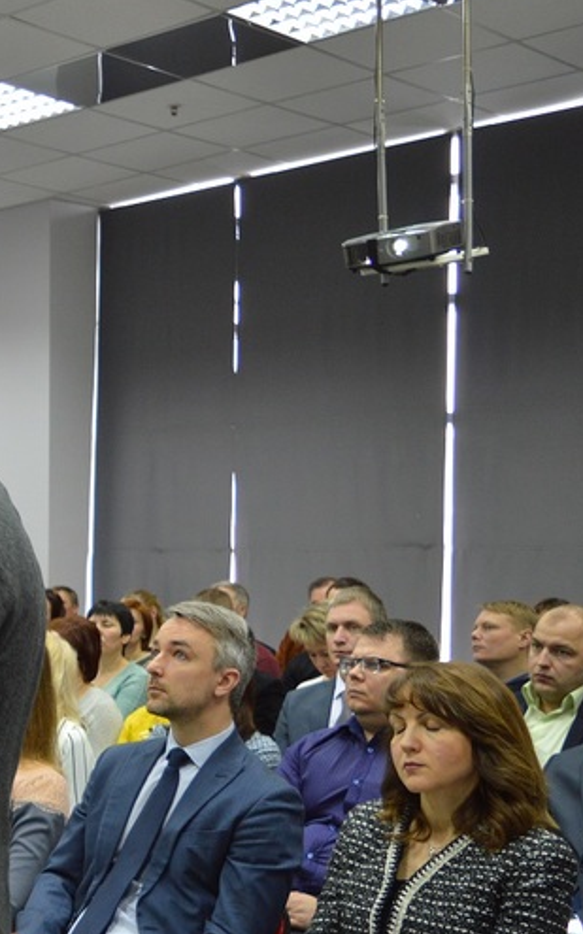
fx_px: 1654
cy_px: 553
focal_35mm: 65
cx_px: -225
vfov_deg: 31.5
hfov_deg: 18.3
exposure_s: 1/30
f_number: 3.8
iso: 400
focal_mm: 22
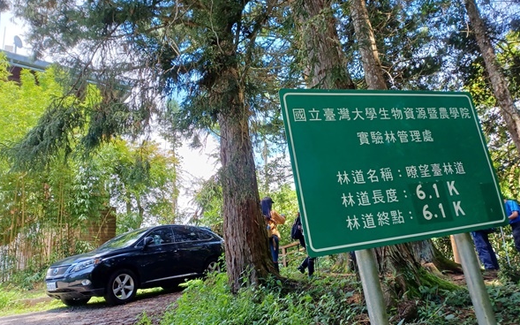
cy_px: 163
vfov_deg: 46.0
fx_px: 383
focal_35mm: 27
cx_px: 260
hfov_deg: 68.4
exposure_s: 1/59
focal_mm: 4.6
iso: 64
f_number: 1.8
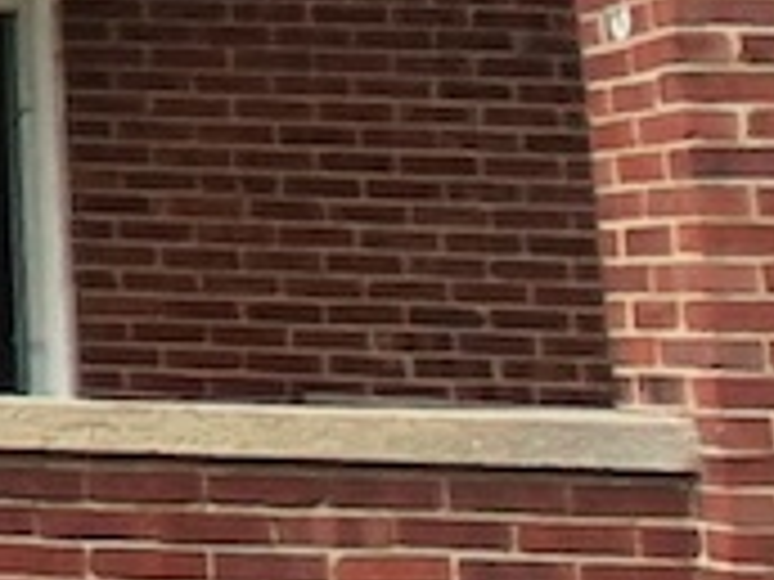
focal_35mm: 127
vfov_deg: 11.0
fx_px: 2840
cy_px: -414
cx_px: -1008
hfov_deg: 12.6
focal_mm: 1.4
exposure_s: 1/2347
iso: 50
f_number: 2.2
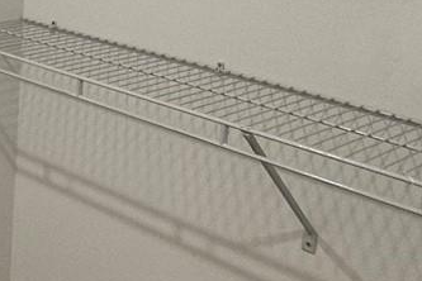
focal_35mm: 70
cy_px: -6
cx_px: -144
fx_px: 820
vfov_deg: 18.9
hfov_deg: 24.6
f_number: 2.2
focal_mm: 2.22
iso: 125
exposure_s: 1/120
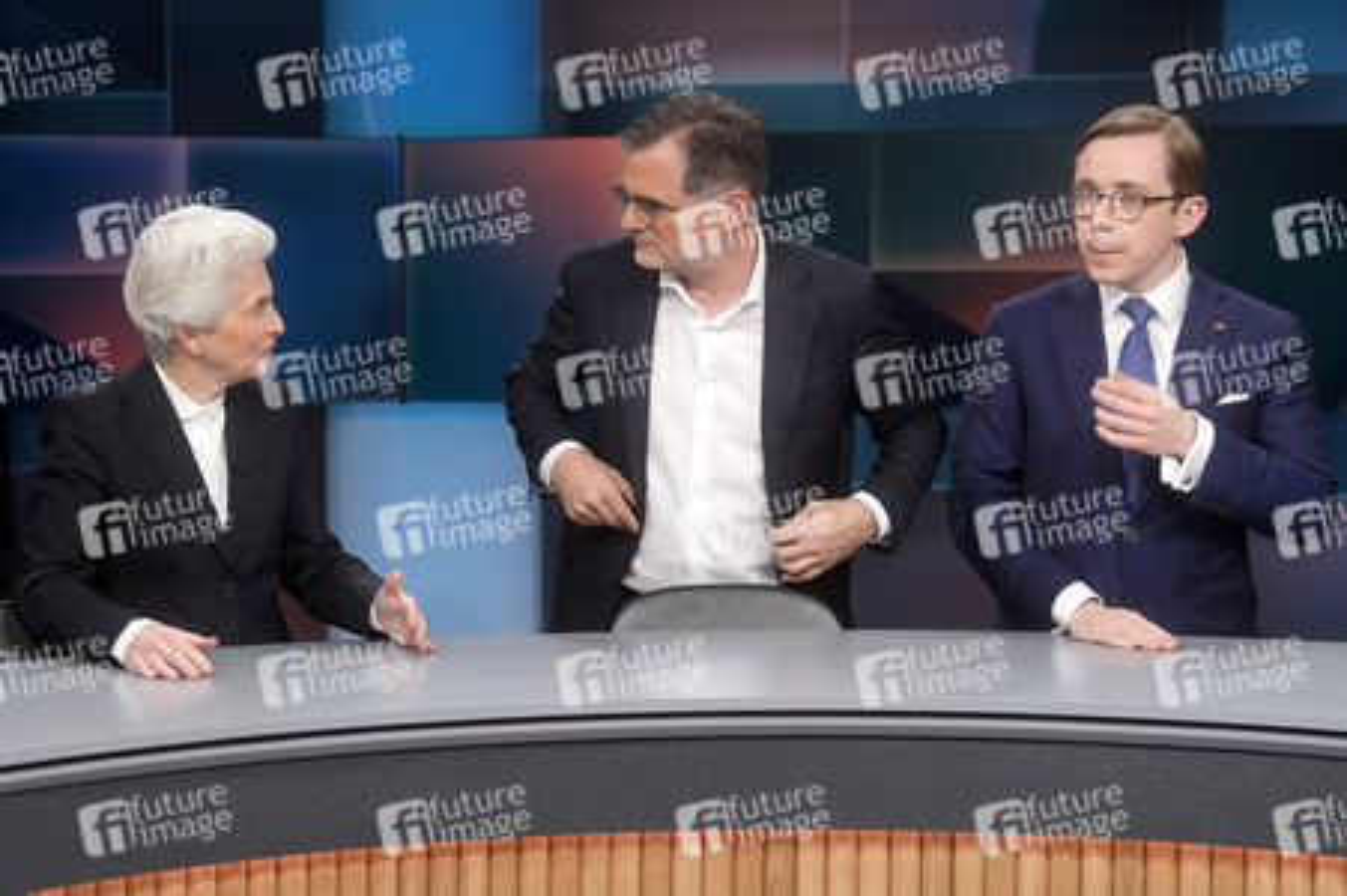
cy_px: 448
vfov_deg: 29.8
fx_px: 1682
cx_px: 674
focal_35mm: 45
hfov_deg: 43.6
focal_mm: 30
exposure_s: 1/250
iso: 640
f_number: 2.2
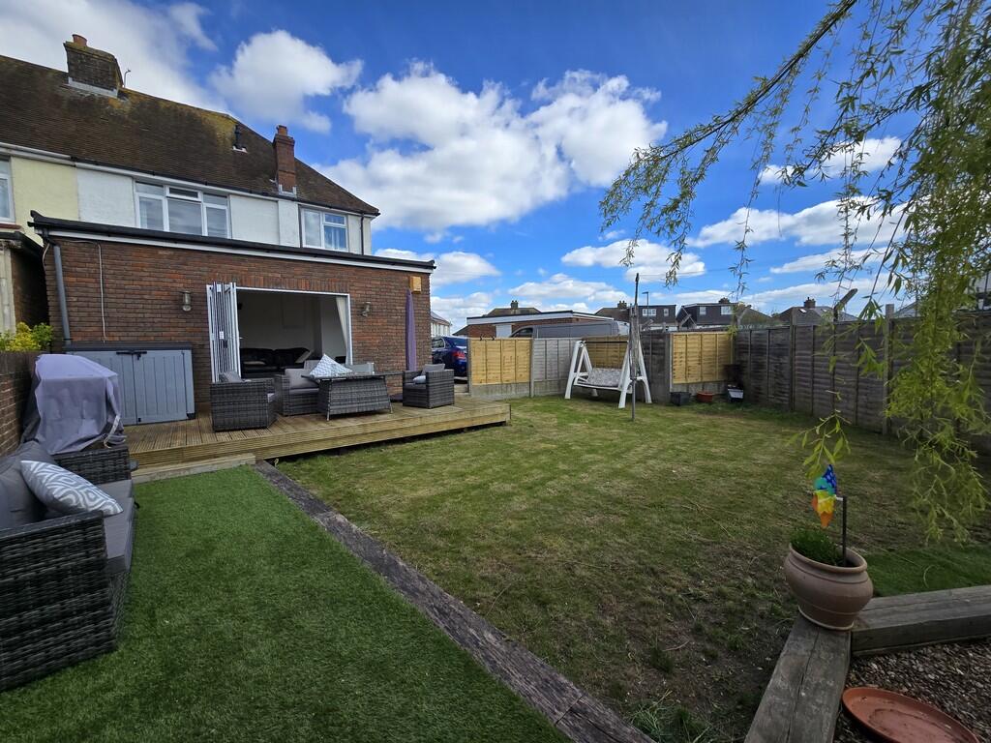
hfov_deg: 106.2
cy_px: 372
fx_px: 372
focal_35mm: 13
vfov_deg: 89.9
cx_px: 496
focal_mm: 2.2
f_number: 2.2
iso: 50
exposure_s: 1/1765
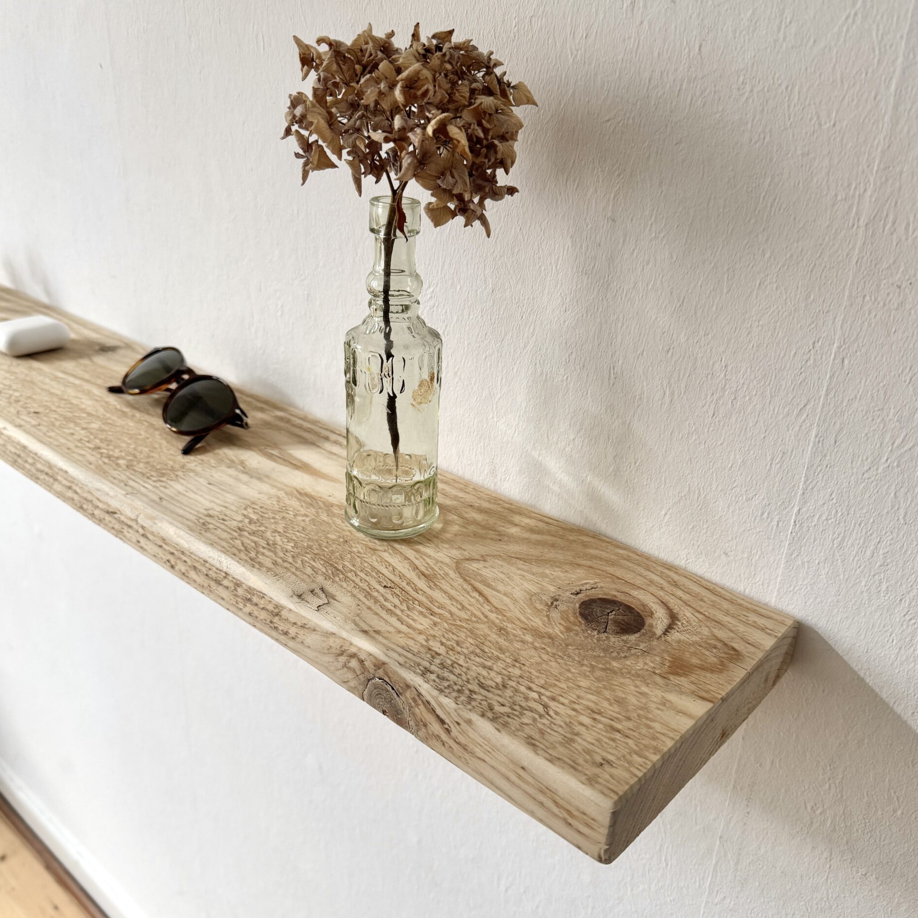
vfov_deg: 55.6
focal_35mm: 29
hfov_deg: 55.6
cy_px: 472
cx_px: 460
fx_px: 870
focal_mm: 6.76
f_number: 1.78
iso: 200
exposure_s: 1/121
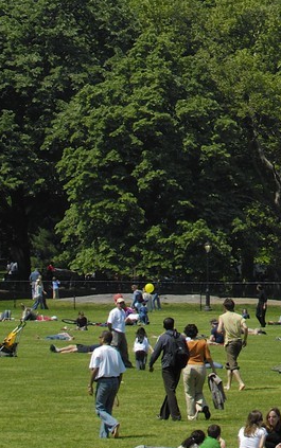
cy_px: -112
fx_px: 4942
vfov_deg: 5.2
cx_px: 472
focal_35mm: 404
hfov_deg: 3.2
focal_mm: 70
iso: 100
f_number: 9
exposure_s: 1/160
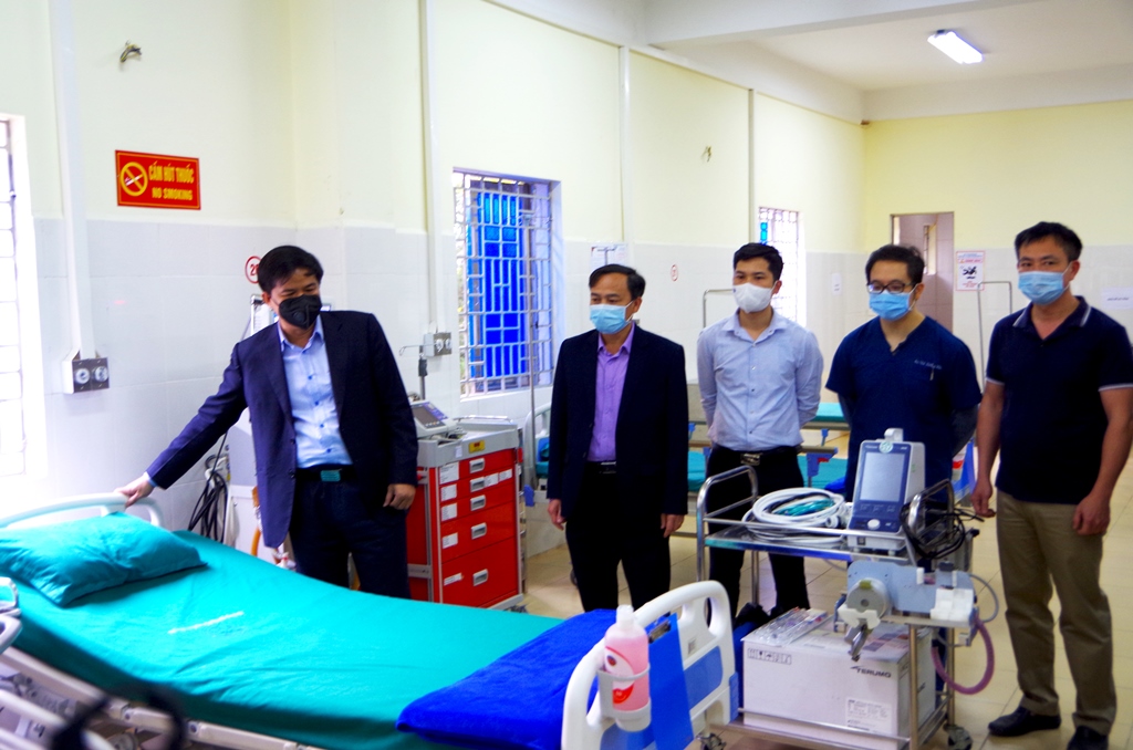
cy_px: 375
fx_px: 1131
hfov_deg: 53.2
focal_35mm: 36
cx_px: 566
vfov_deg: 36.7
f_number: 4
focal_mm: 24
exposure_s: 1/40
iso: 400
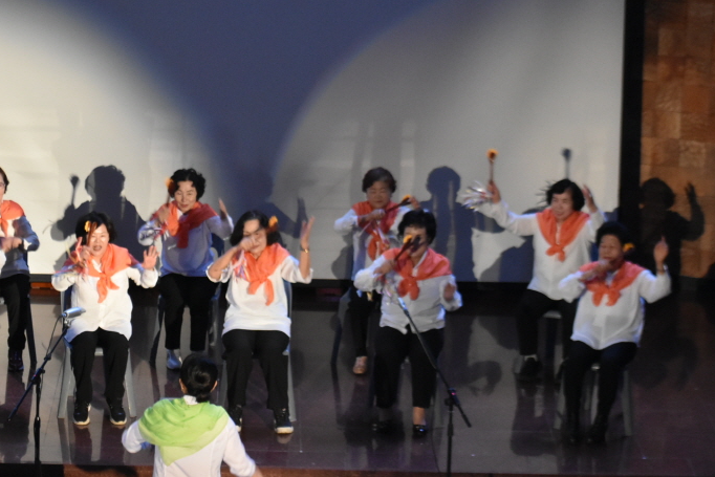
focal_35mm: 154
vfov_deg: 8.9
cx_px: 196
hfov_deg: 13.3
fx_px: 3059
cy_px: 262
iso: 2800
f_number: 4.5
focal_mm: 70
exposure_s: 1/60
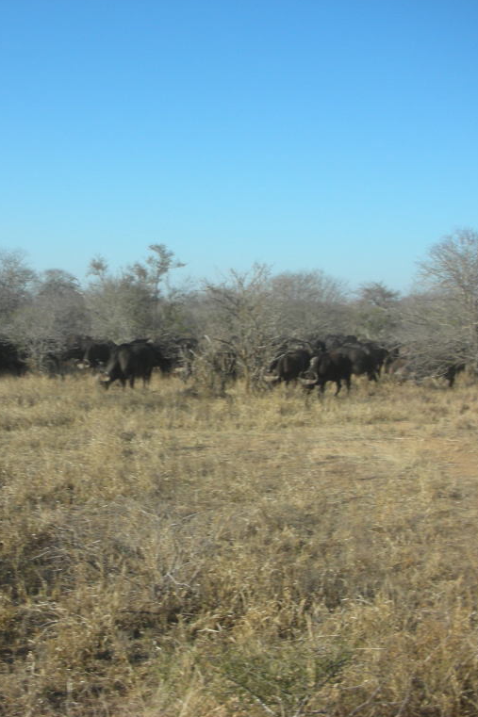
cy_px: 358
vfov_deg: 40.4
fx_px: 976
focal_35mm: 49
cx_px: 160
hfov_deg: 27.4
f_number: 8.5
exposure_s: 1/69.1
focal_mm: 5.8
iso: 50
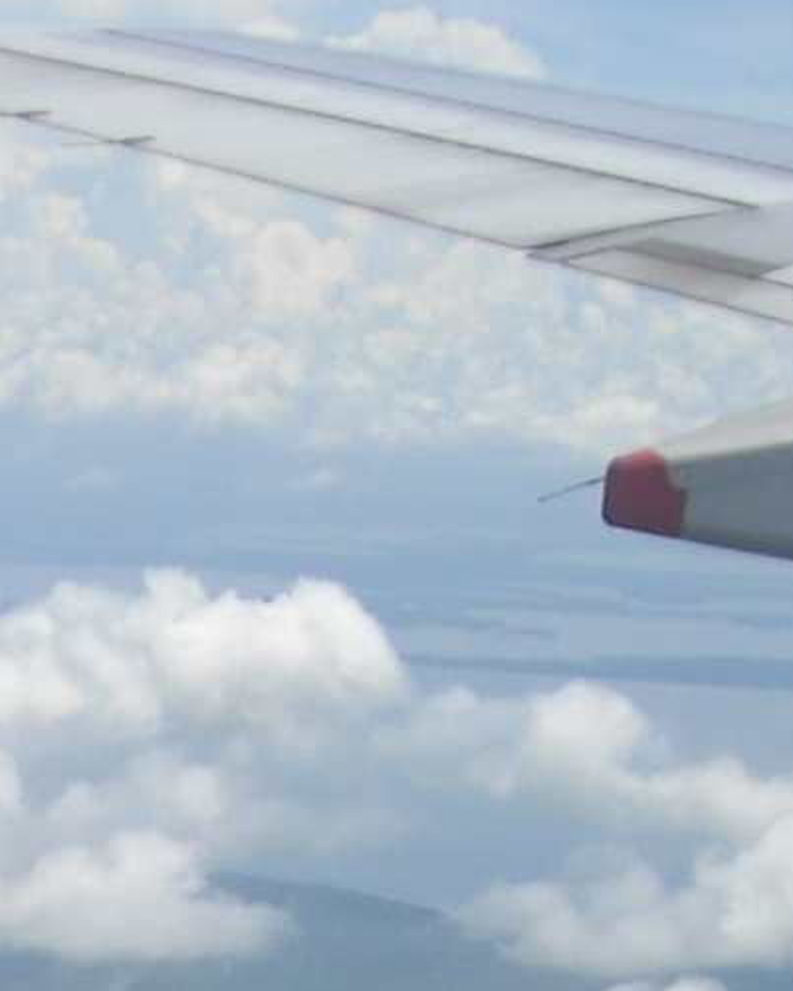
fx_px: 5193
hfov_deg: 8.4
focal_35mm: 177
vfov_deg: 10.3
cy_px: 1752
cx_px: -700
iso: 64
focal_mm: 5.7
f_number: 5.6
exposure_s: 1/384
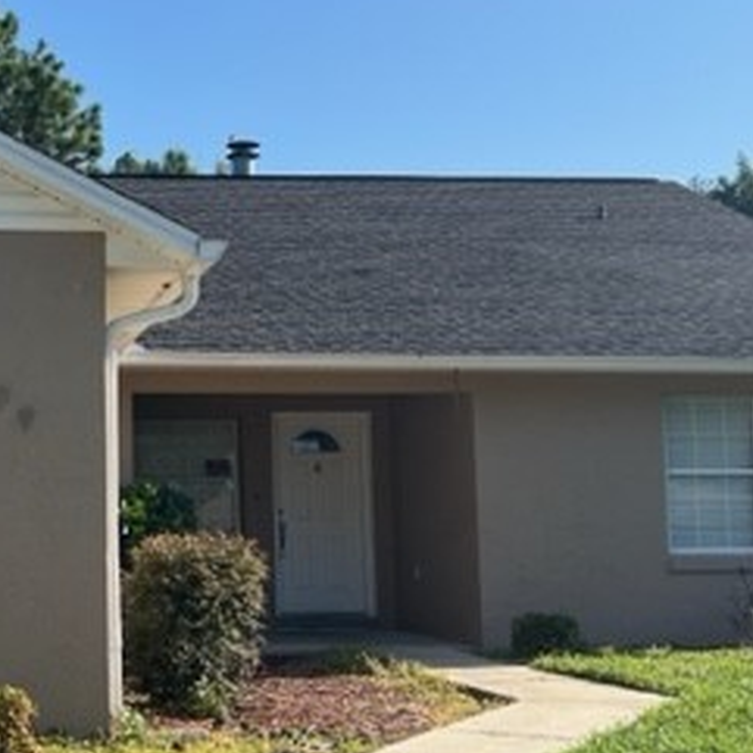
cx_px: 59
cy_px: 409
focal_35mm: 61
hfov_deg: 27.1
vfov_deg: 28.1
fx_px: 1501
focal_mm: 5.7
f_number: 1.5
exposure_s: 1/3704
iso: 50
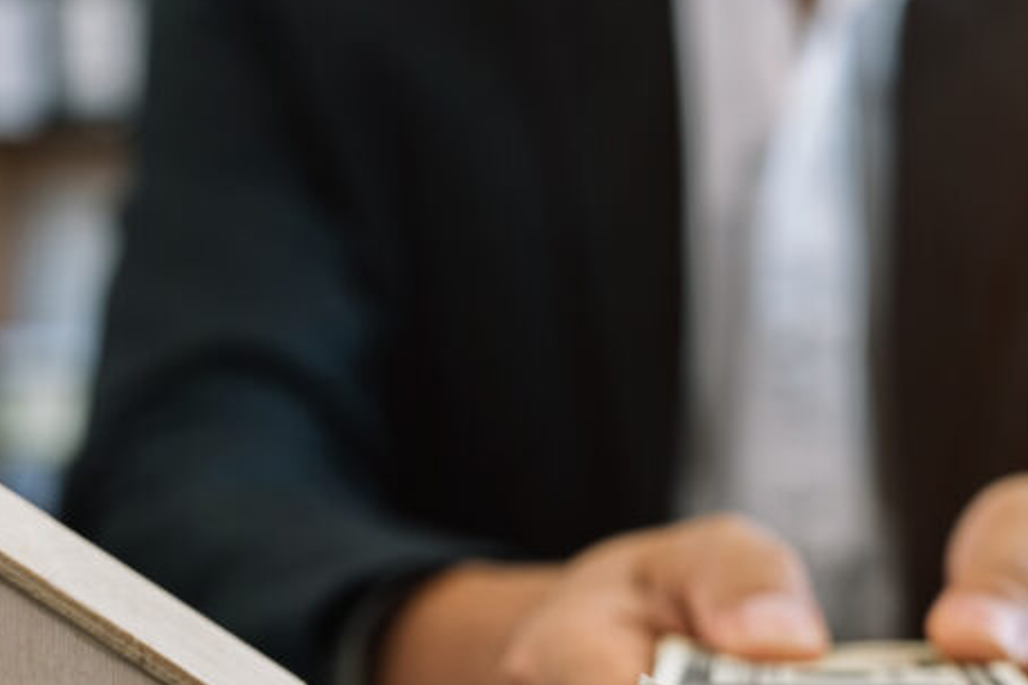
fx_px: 2689
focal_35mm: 94
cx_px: 720
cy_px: 468
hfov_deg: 21.5
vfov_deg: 14.5
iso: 320
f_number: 3.2
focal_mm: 42.1
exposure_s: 1/100
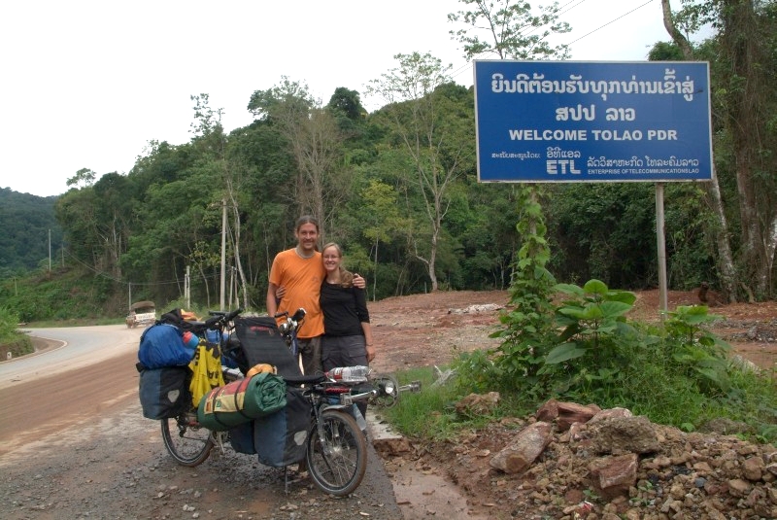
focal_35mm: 33
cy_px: 260
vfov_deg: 40.0
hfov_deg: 57.2
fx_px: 713
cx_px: 388
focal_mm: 22
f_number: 9.5
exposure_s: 1/350
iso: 800
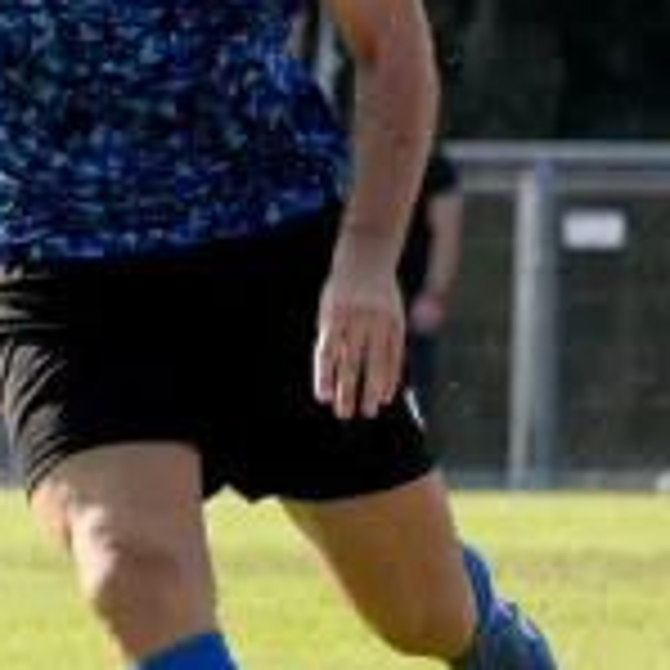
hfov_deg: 2.4
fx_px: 16183
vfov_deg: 2.4
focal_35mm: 739
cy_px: 119
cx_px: -562
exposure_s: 1/1250
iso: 800
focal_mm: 170
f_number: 5.6
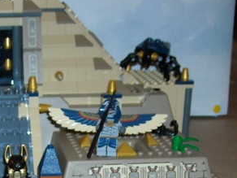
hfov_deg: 20.0
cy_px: 228
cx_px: 14
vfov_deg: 14.8
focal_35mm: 96
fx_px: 657
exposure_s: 1/60
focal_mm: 5.7
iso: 200
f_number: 2.8
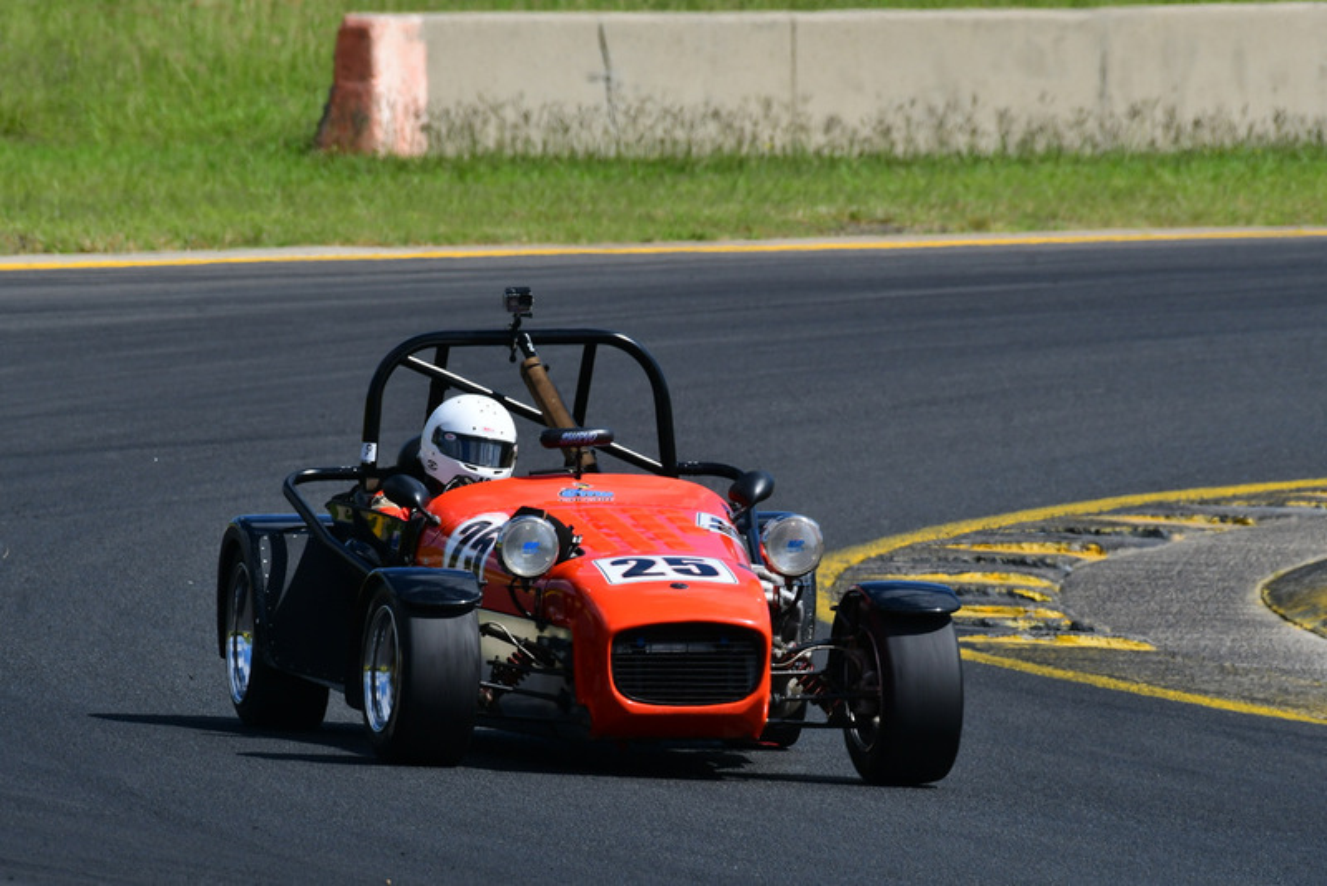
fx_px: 27654
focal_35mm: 750
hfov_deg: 2.7
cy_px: 443
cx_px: 664
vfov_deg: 1.8
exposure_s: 1/640
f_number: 11
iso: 320
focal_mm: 500
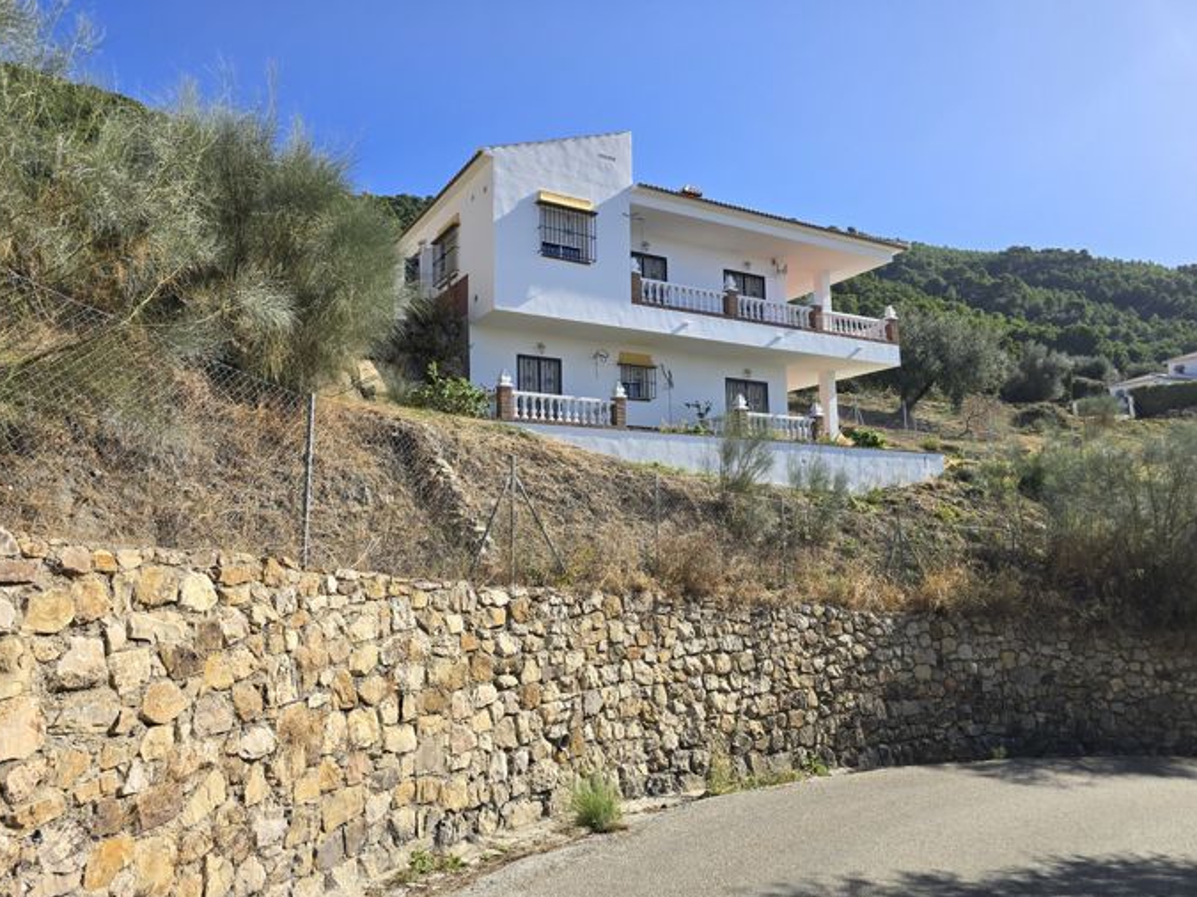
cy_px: 440
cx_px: 575
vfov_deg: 56.8
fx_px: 830
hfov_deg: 71.6
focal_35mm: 24
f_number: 1.7
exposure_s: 1/666
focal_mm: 6.3
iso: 12
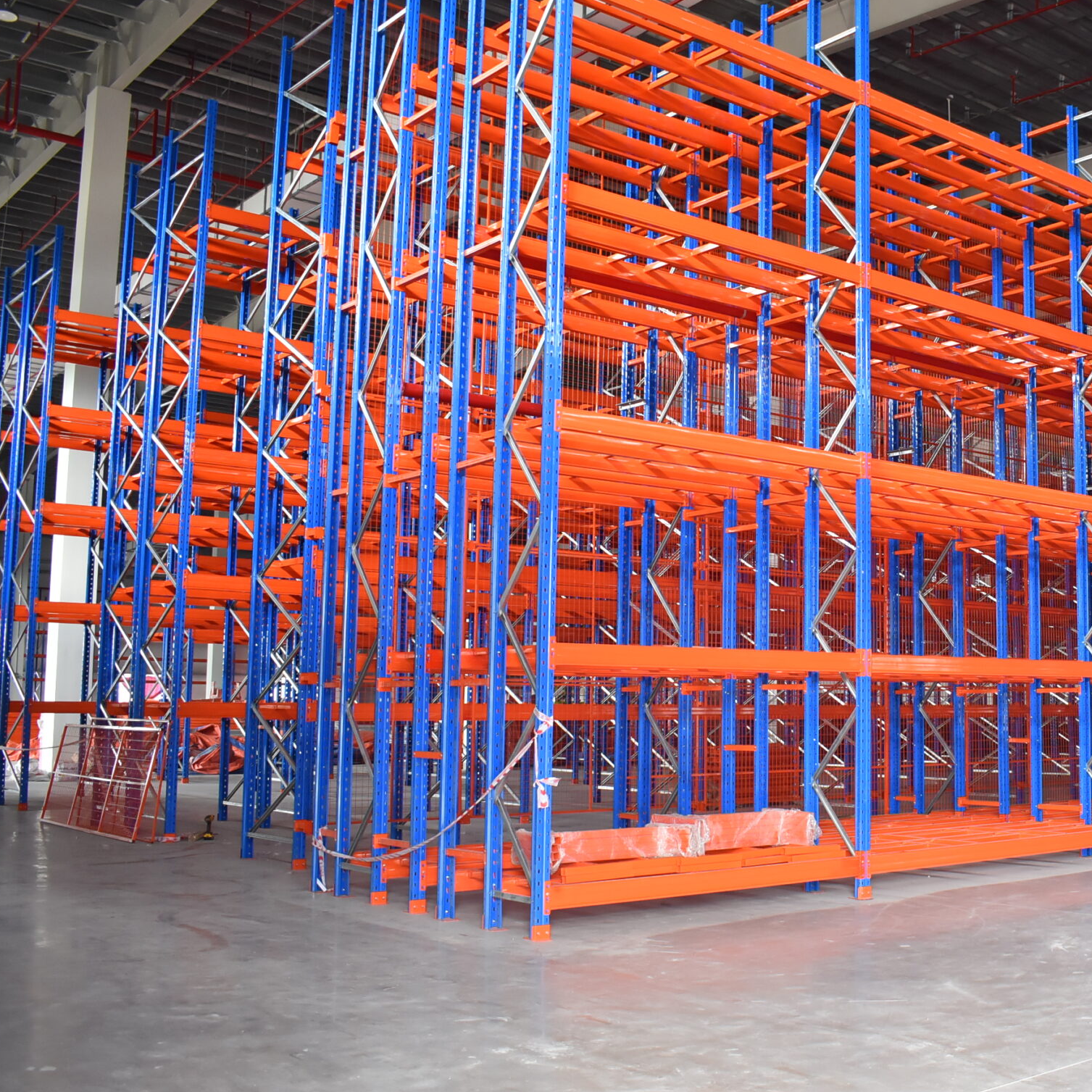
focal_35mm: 39
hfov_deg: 41.5
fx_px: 1392
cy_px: 530
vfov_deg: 42.8
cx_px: 824
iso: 800
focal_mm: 18
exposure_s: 1/60
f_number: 4
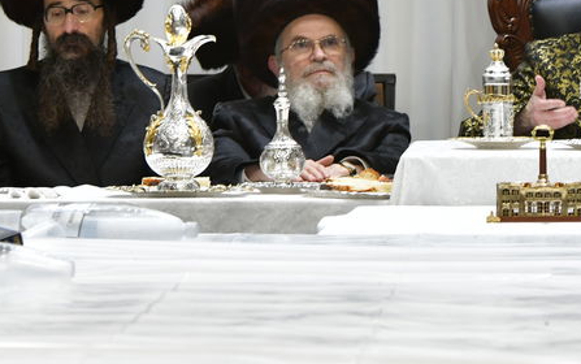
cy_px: -37
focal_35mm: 389
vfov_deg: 3.4
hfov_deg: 5.4
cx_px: 612
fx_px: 6163
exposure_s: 1/100
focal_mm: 122
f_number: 5.6
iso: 1250
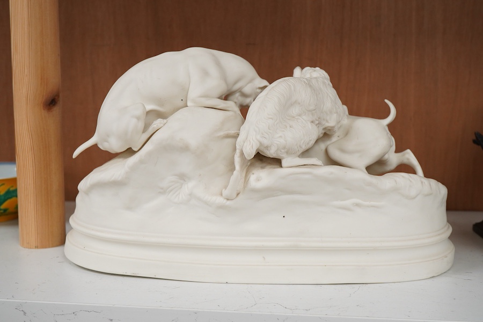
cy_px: 161
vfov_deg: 29.9
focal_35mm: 45
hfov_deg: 43.6
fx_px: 604
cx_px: 242
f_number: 10
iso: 1250
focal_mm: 30
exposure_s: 1/125
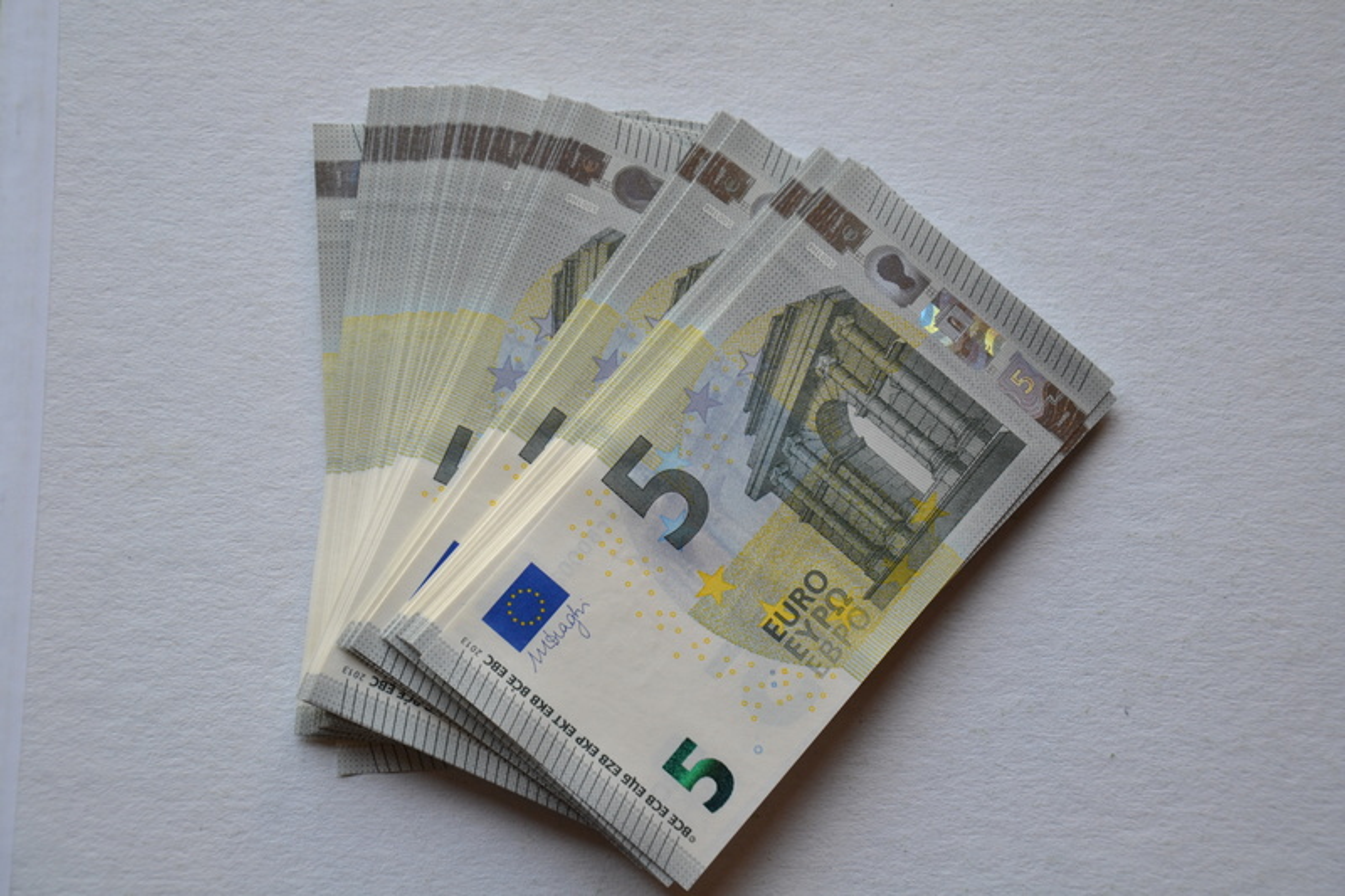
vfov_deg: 15.7
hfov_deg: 23.4
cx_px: 672
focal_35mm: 87
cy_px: 448
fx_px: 3250
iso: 400
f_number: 5
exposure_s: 1/60
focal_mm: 58
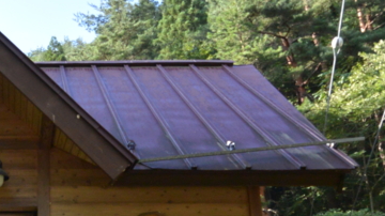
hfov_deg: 34.5
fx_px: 561
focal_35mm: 55
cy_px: 247
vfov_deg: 20.6
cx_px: 0
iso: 200
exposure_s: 1/80
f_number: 5.6
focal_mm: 7.9
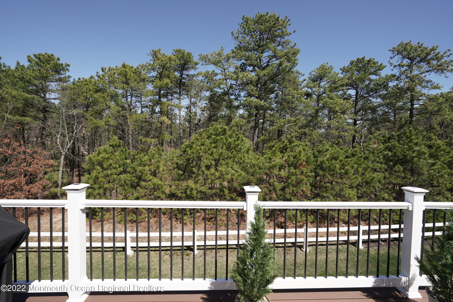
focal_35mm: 16
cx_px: 226
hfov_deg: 96.7
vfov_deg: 73.7
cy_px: 151
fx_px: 201
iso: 100
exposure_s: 1/200
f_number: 8
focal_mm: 16
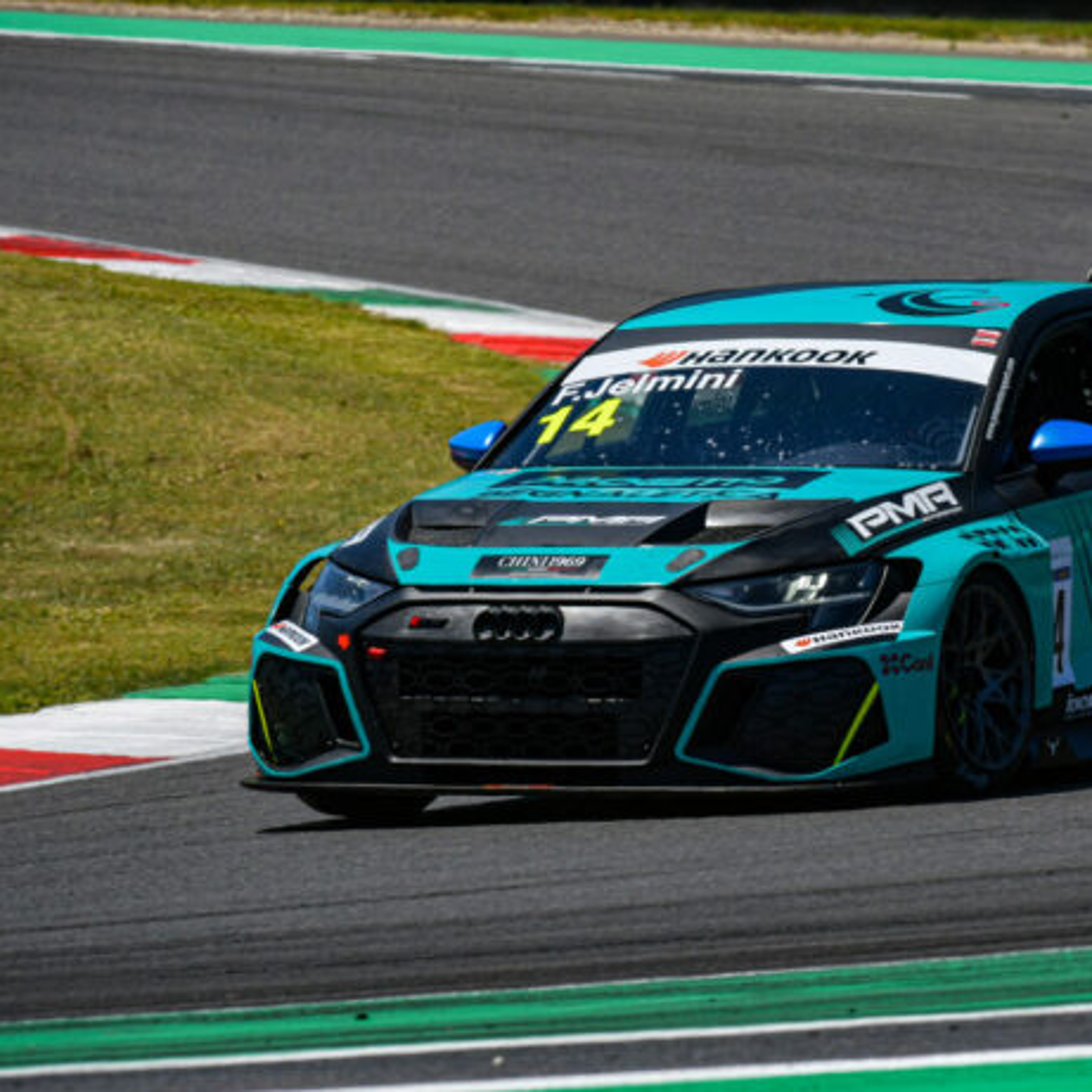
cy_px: 547
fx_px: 20593
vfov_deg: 3.0
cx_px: 803
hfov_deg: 3.0
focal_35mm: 577
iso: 200
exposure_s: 1/800
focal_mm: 300
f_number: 9
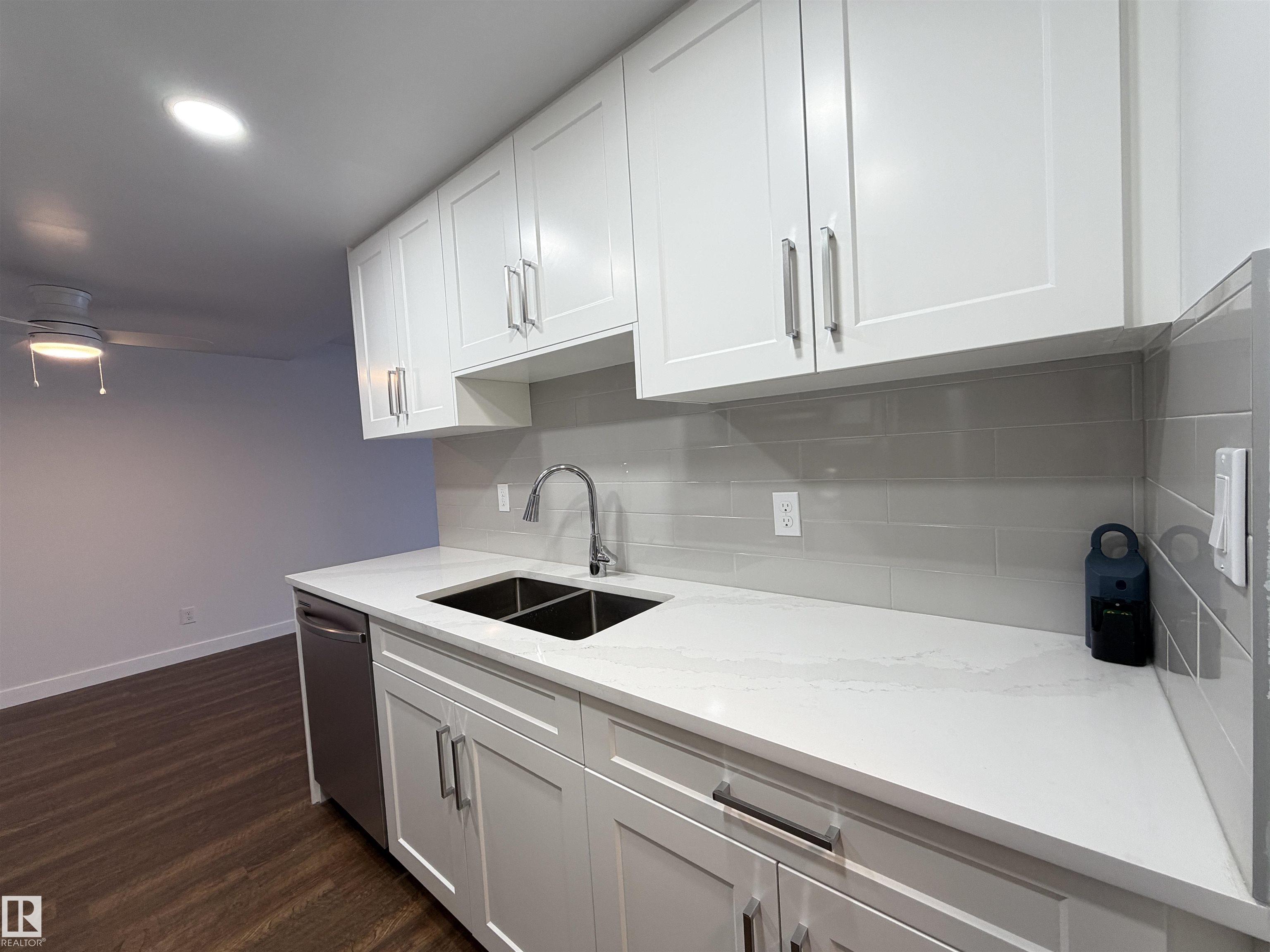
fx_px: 514
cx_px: 635
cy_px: 476
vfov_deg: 85.7
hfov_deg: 102.1
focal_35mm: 14
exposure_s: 1/120
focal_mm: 2.22
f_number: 2.2
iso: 125
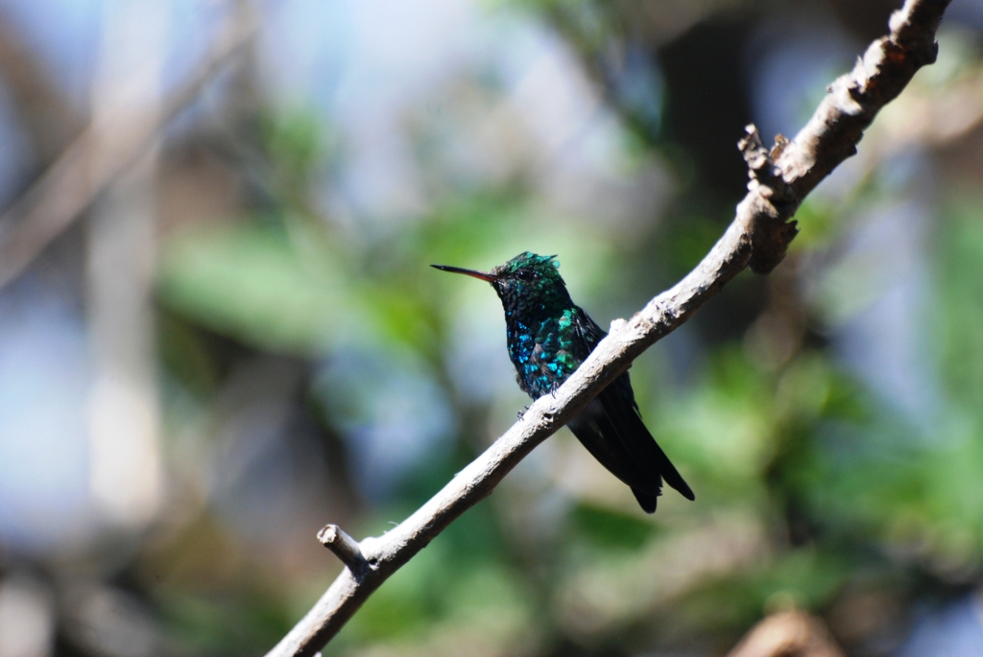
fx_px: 12299
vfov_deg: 3.1
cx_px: 492
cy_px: 328
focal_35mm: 450
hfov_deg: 4.6
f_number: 5.6
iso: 400
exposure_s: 1/800
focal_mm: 300
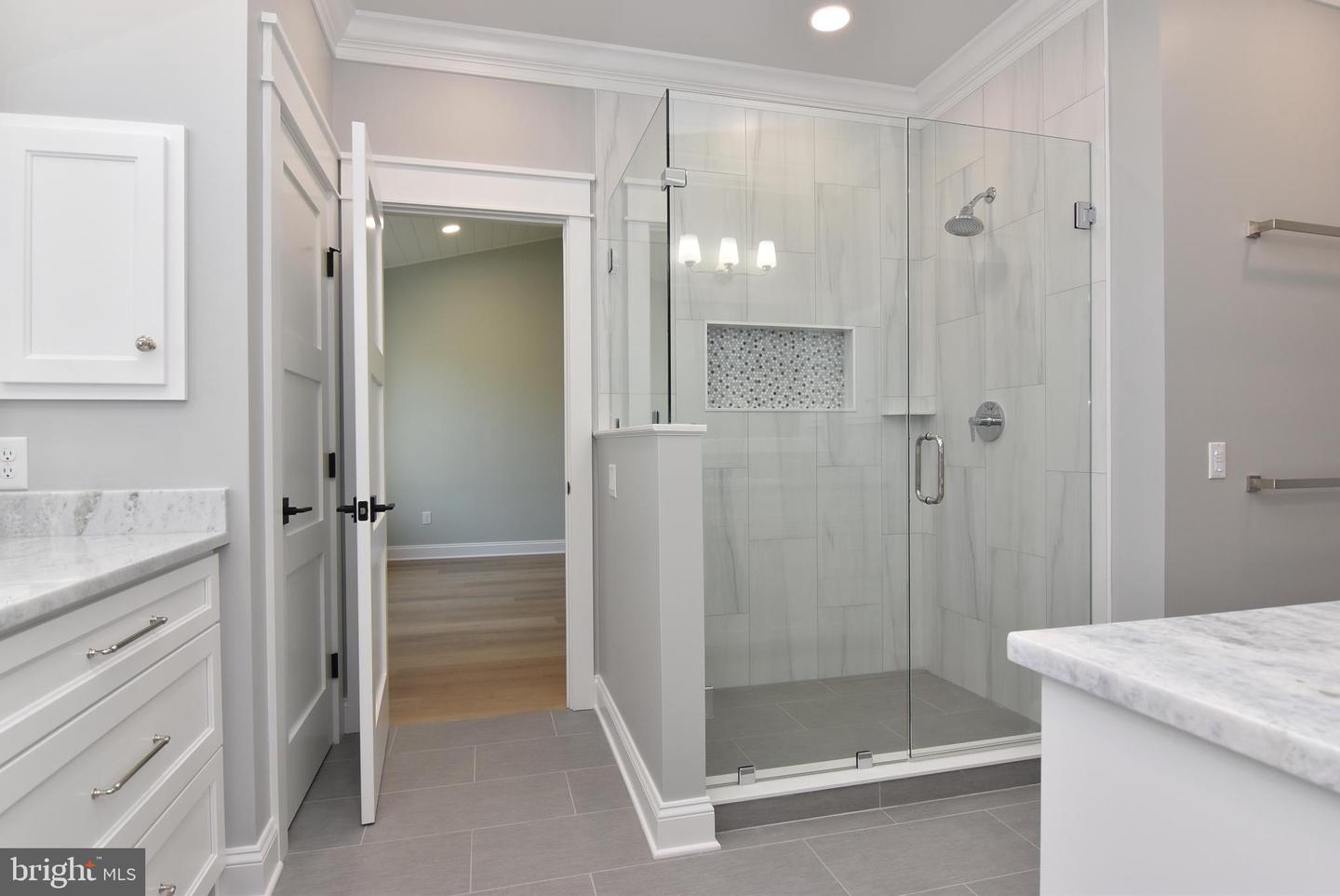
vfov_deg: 67.5
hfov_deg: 90.0
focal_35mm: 18
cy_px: 448
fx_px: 670
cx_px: 670
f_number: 8
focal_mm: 12
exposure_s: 1/80
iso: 500
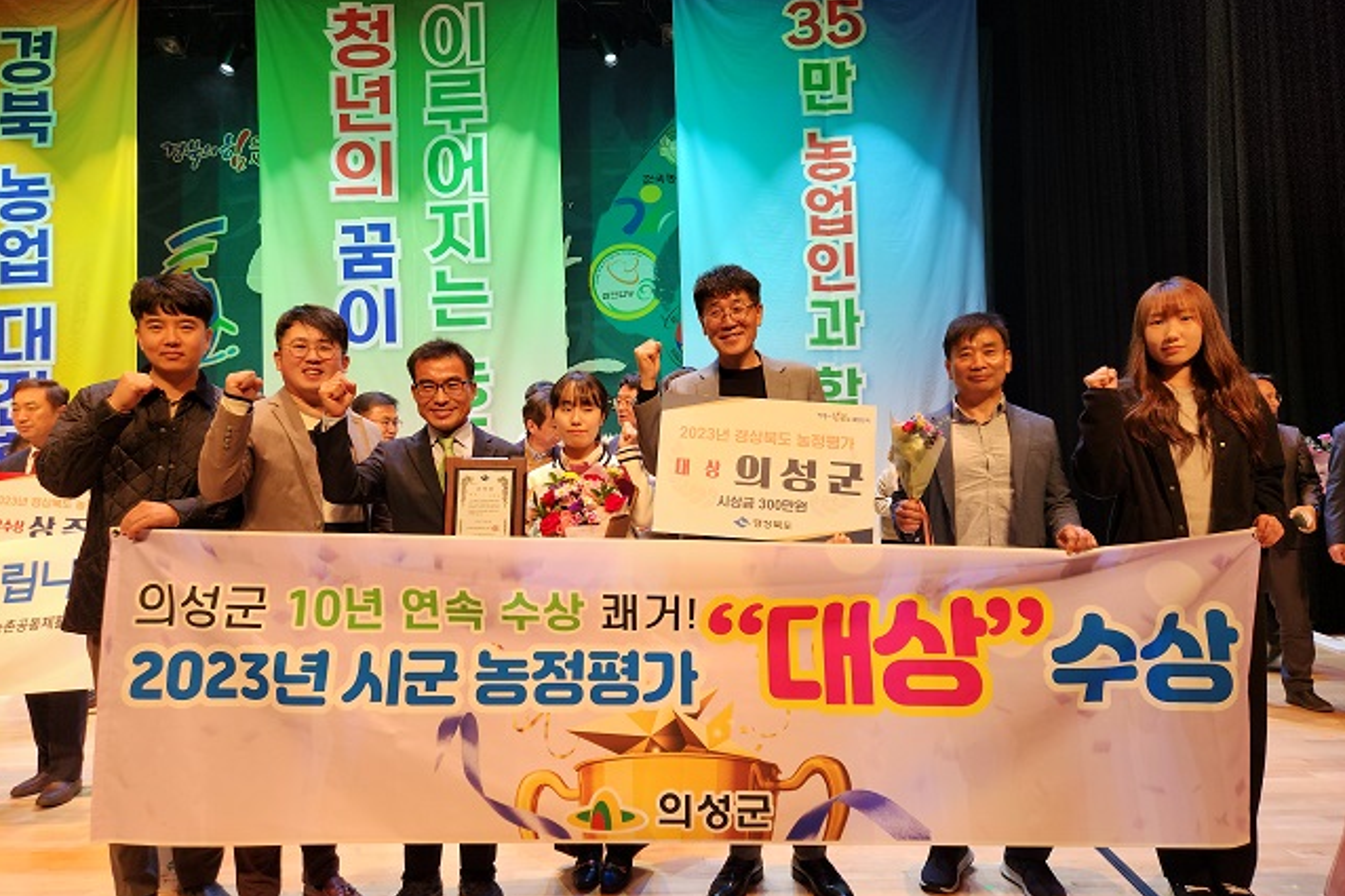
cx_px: 672
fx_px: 896
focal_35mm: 24
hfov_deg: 73.8
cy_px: 472
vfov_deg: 53.1
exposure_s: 1/60
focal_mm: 5.4
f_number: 1.8
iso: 25
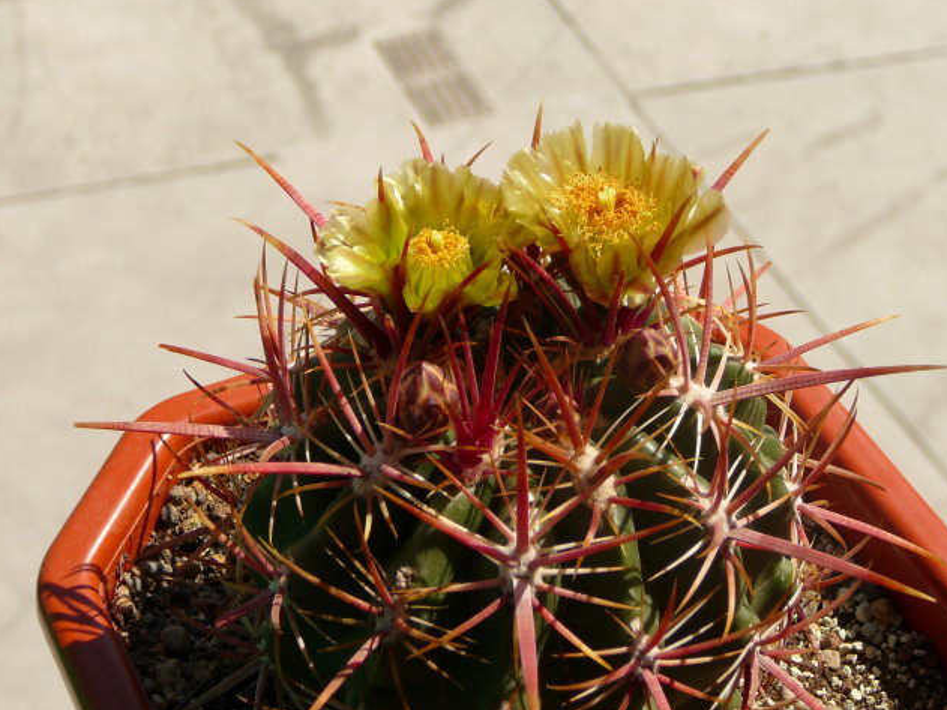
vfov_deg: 20.4
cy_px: 354
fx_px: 1969
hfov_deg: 27.0
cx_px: 473
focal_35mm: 72
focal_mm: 10.5
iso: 80
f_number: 3.7
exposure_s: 1/1000
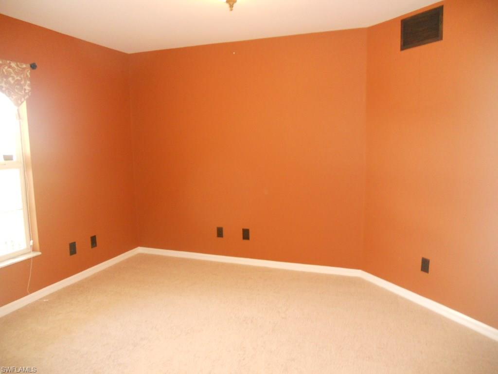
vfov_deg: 51.4
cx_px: 249
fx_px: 388
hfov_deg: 65.3
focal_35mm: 27
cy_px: 187
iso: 320
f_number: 3.2
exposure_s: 1/25
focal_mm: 4.9
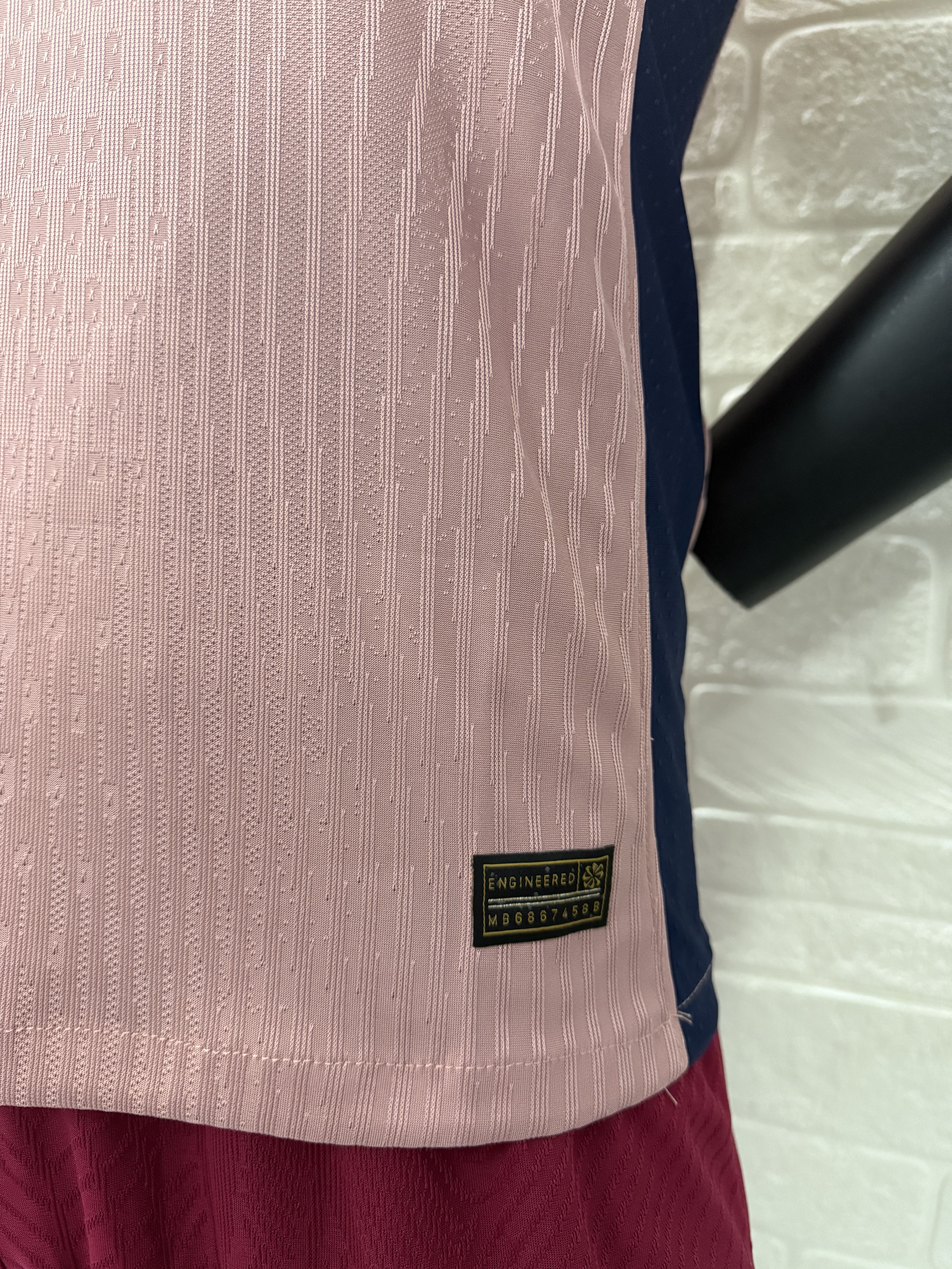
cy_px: 634
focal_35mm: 24
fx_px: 880
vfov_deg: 71.6
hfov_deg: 56.8
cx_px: 476
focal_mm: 6.76
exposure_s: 1/60
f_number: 1.78
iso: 640
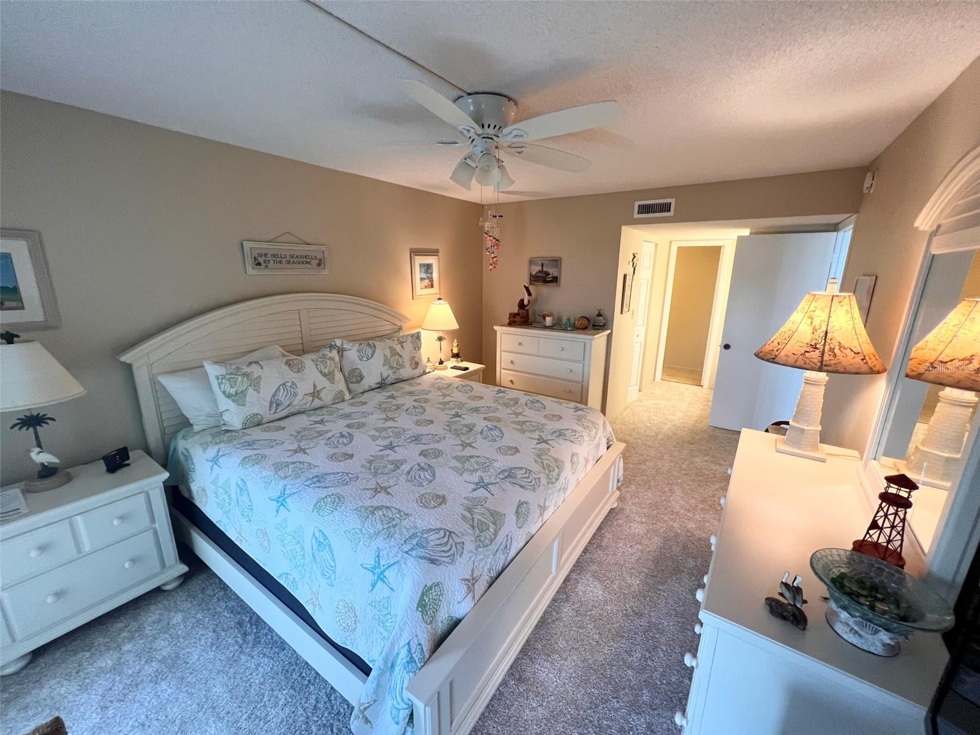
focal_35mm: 13
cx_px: 490
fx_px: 368
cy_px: 368
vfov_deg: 89.9
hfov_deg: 106.2
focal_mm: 1.57
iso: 200
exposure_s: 1/60
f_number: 1.8
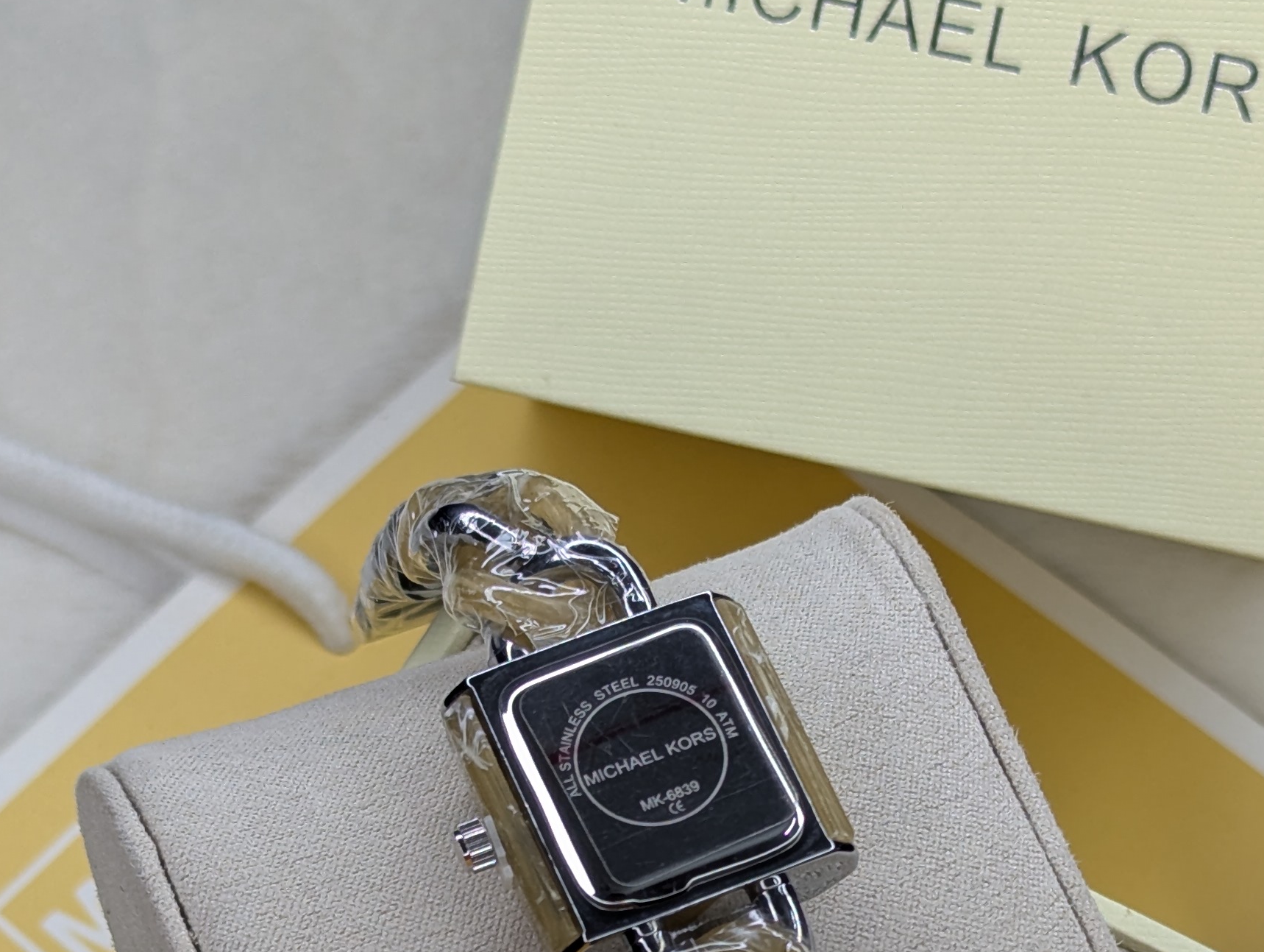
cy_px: 1005
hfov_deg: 17.2
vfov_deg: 12.8
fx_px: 4168
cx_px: 633
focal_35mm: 114
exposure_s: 1/105
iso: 46
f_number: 1.85
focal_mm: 6.81
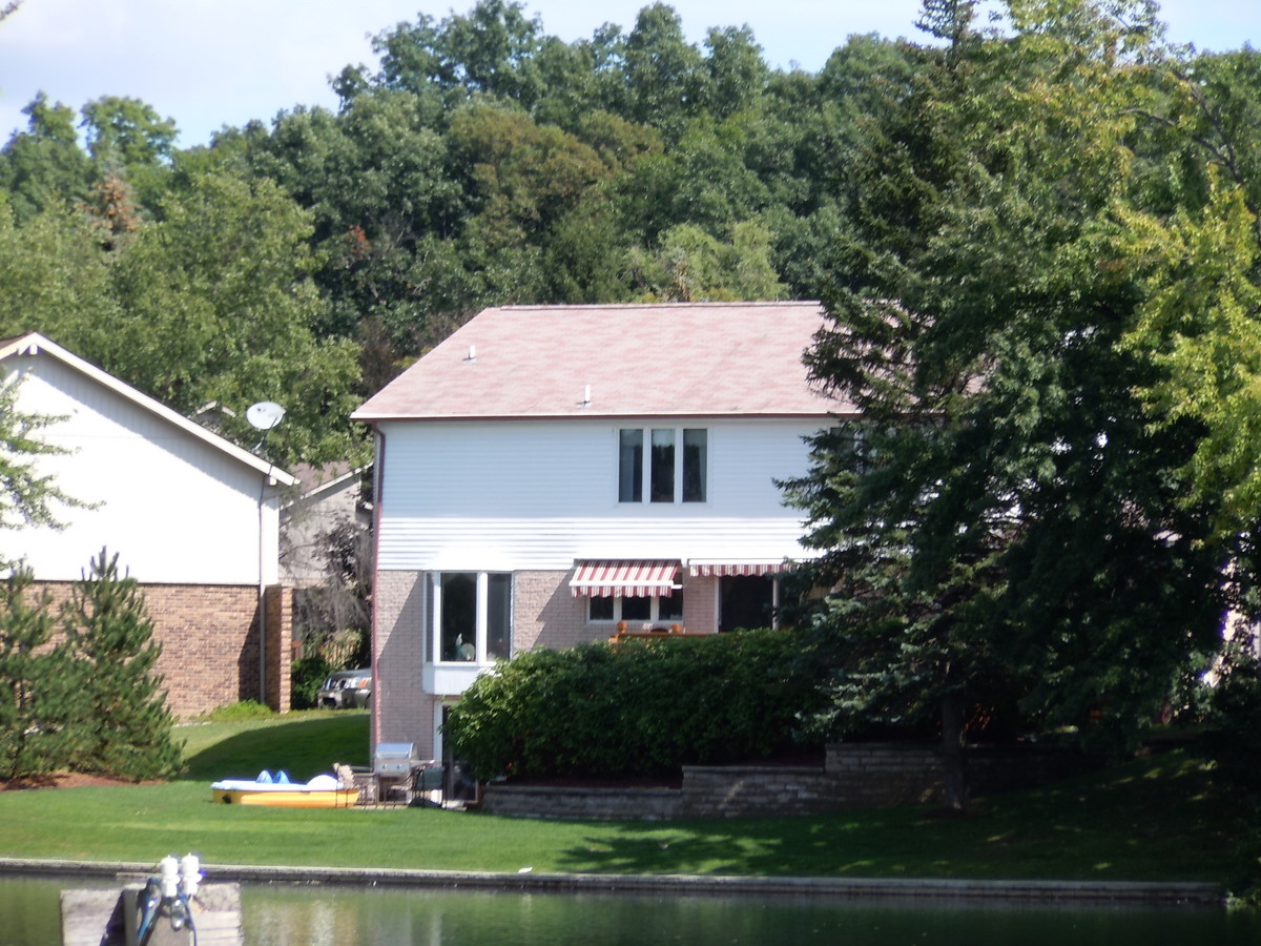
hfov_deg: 10.1
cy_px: 473
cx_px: 630
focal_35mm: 196
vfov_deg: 7.6
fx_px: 7140
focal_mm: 35
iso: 100
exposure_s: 1/250
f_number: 5.6
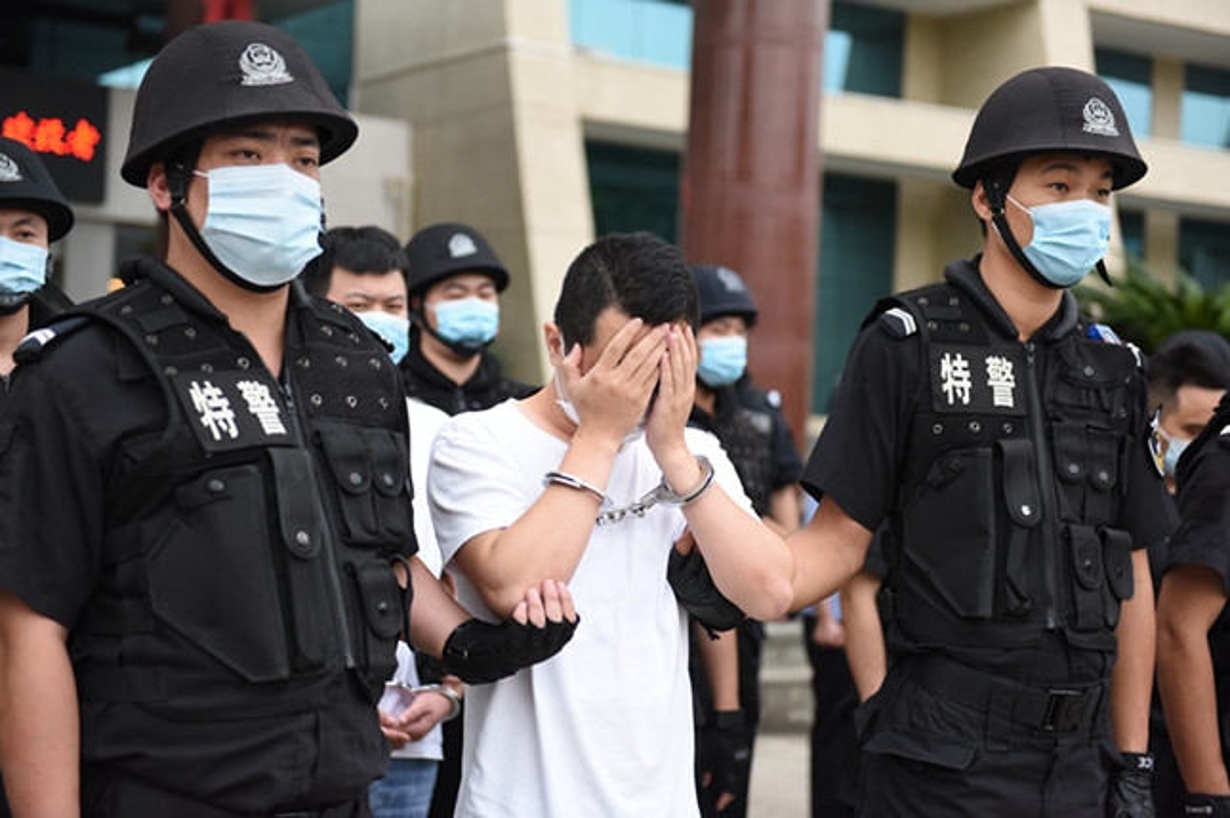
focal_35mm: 62
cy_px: 409
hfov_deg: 32.4
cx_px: 615
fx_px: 2117
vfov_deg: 21.9
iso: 2000
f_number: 2.8
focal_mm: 62
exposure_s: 1/2000
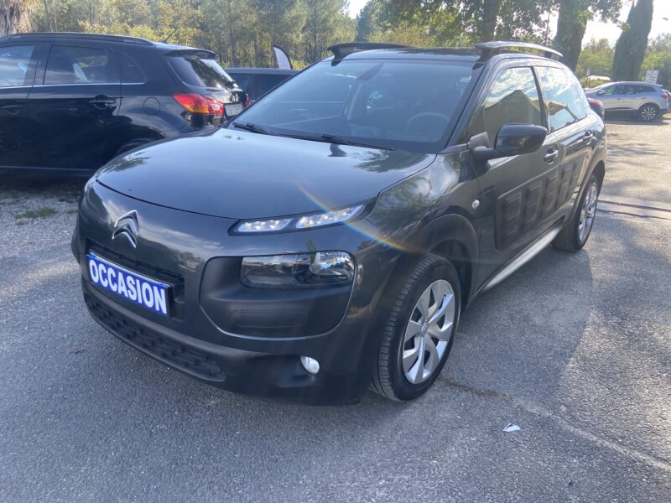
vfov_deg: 53.1
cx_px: 336
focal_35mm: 26
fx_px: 504
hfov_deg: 67.3
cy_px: 252
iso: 32
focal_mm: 4.25
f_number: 1.8
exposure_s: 1/444
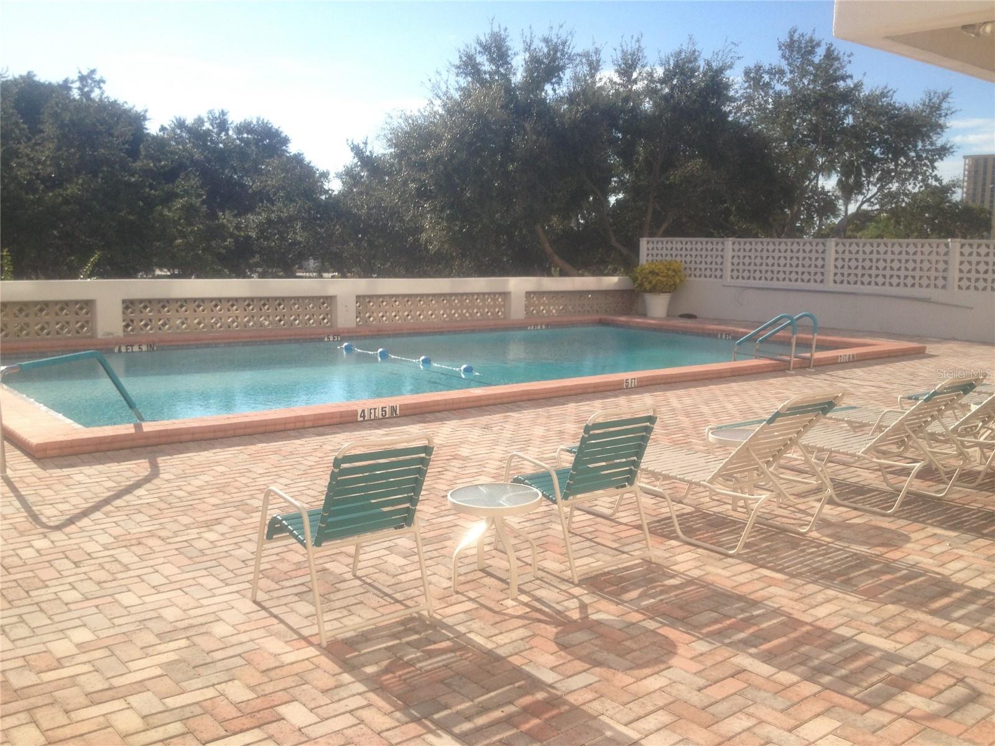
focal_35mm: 35
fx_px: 1006
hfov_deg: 52.6
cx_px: 498
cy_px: 373
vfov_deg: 40.7
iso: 50
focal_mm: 4.28
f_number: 2.4
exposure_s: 1/1842
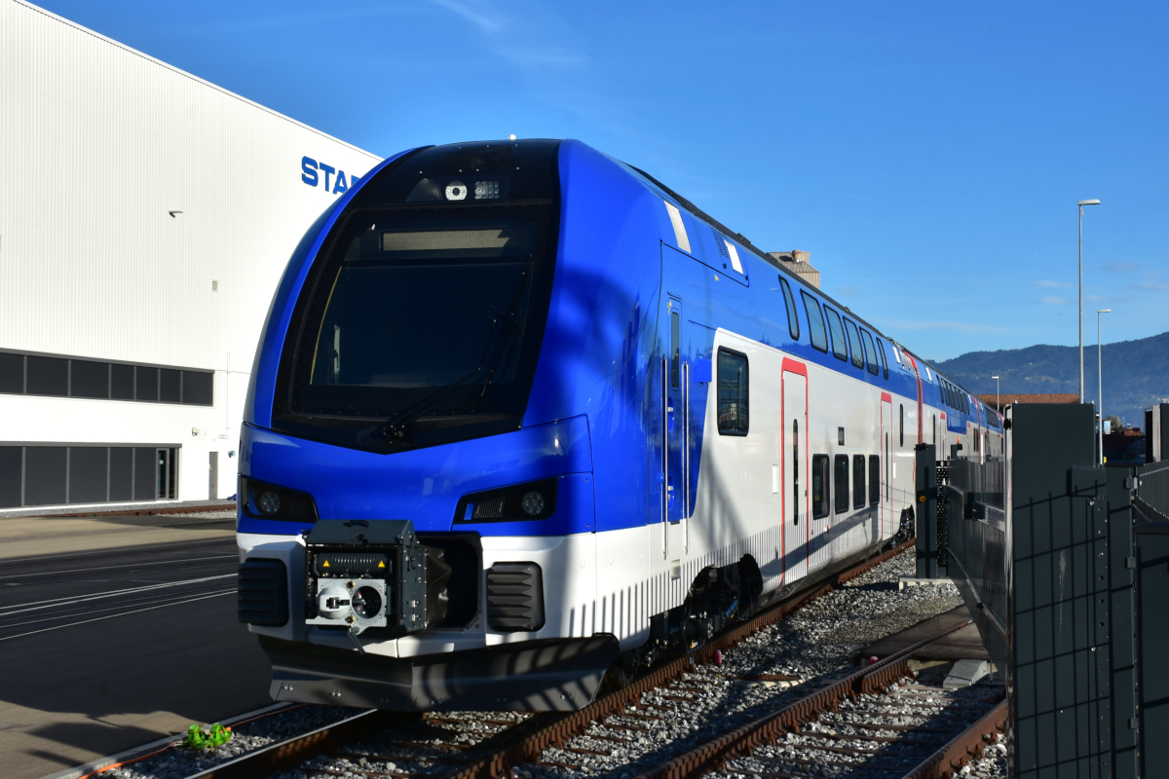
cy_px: 390
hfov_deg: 43.6
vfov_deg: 29.9
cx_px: 584
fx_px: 1461
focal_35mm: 45
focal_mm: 30
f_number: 11
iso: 100
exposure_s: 1/160
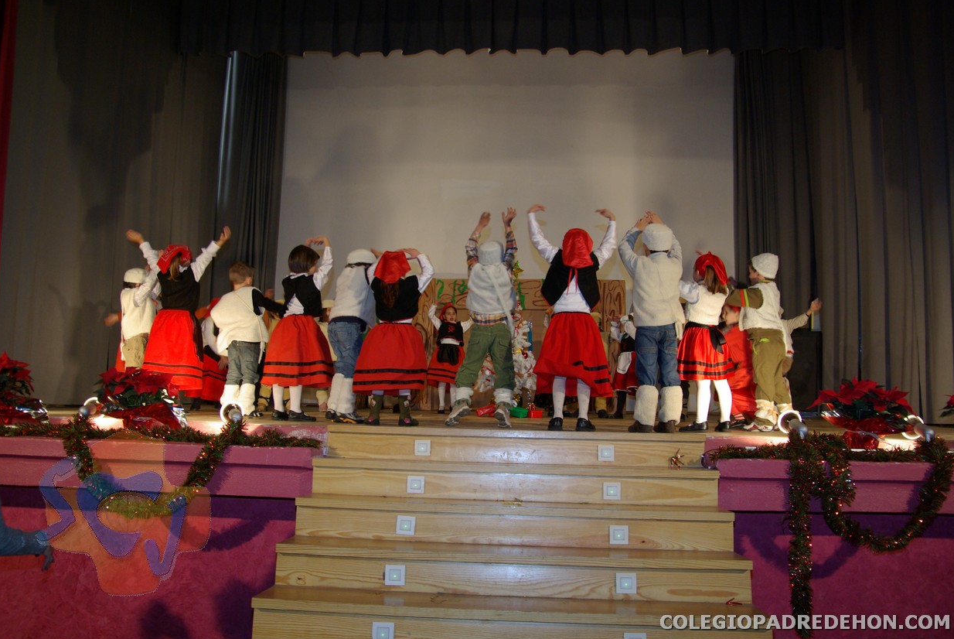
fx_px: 743
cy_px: 317
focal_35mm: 28
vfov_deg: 46.5
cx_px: 468
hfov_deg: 65.4
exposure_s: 1/45
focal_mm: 18
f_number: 4
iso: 400
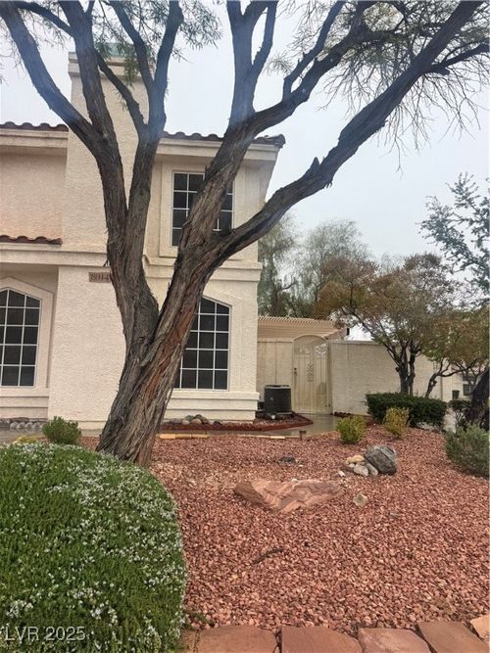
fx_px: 453
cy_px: 326
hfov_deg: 56.8
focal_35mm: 24
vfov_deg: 71.6
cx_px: 245
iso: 80
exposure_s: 1/1094
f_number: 1.78
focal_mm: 6.76
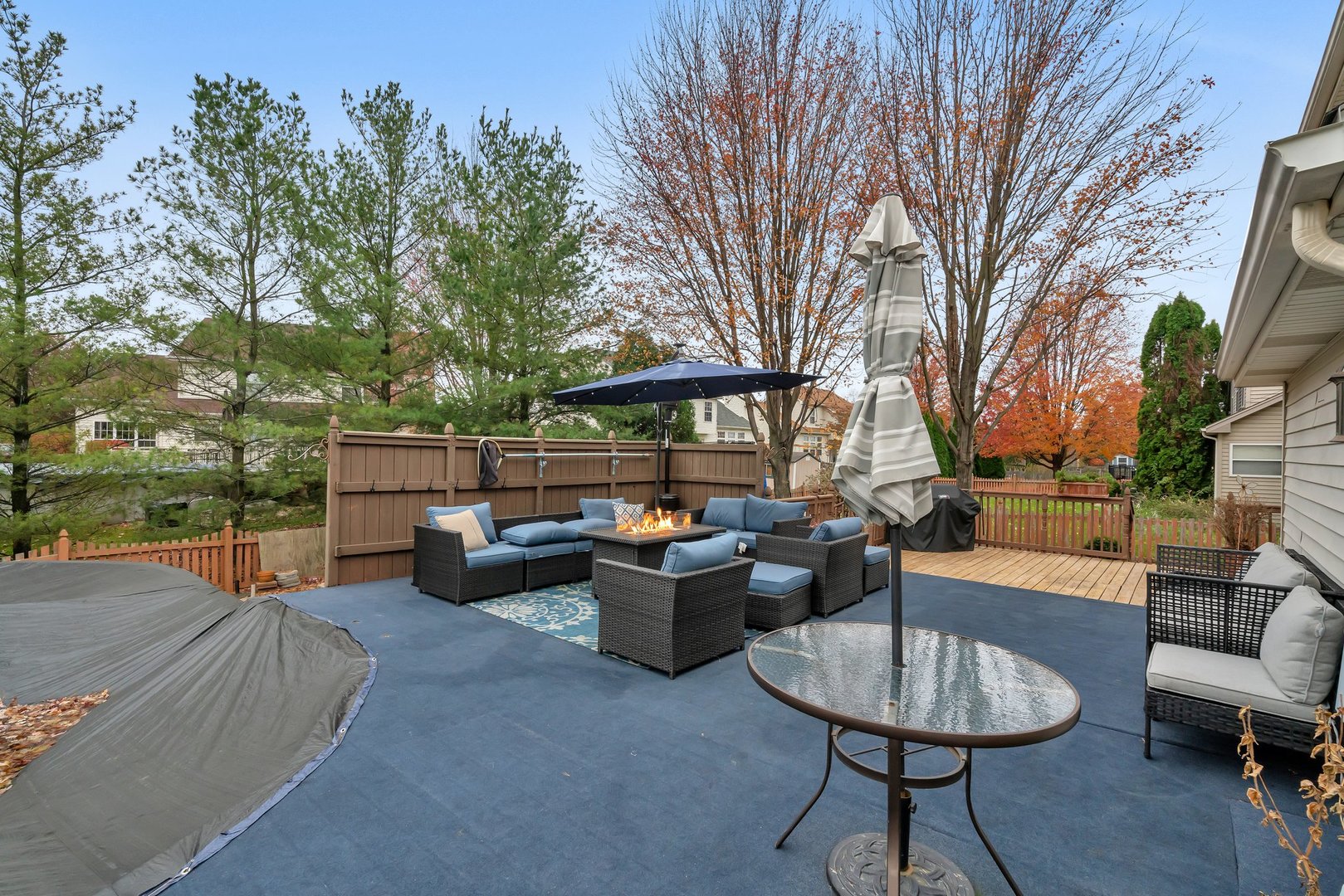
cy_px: 448
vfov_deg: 73.8
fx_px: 597
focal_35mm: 16
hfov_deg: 96.7
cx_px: 672
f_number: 10
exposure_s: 1/80
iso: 640
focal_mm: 16
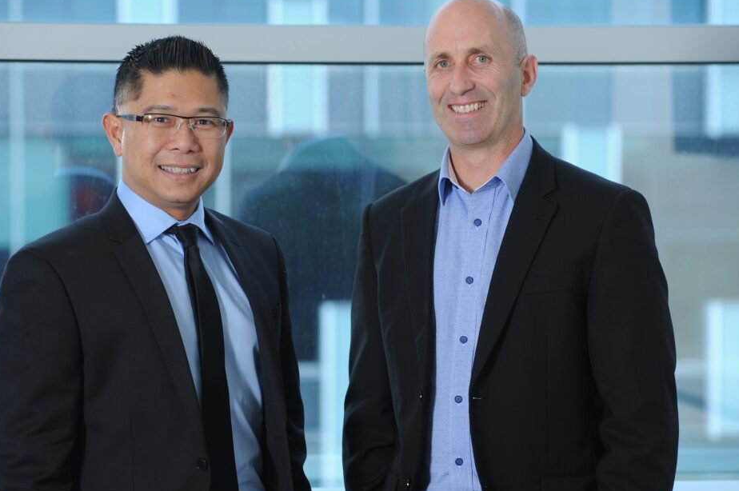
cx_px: 340
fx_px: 2727
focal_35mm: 133
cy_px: 236
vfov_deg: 10.3
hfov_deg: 15.4
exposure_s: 1/125
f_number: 4.5
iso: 200
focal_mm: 120
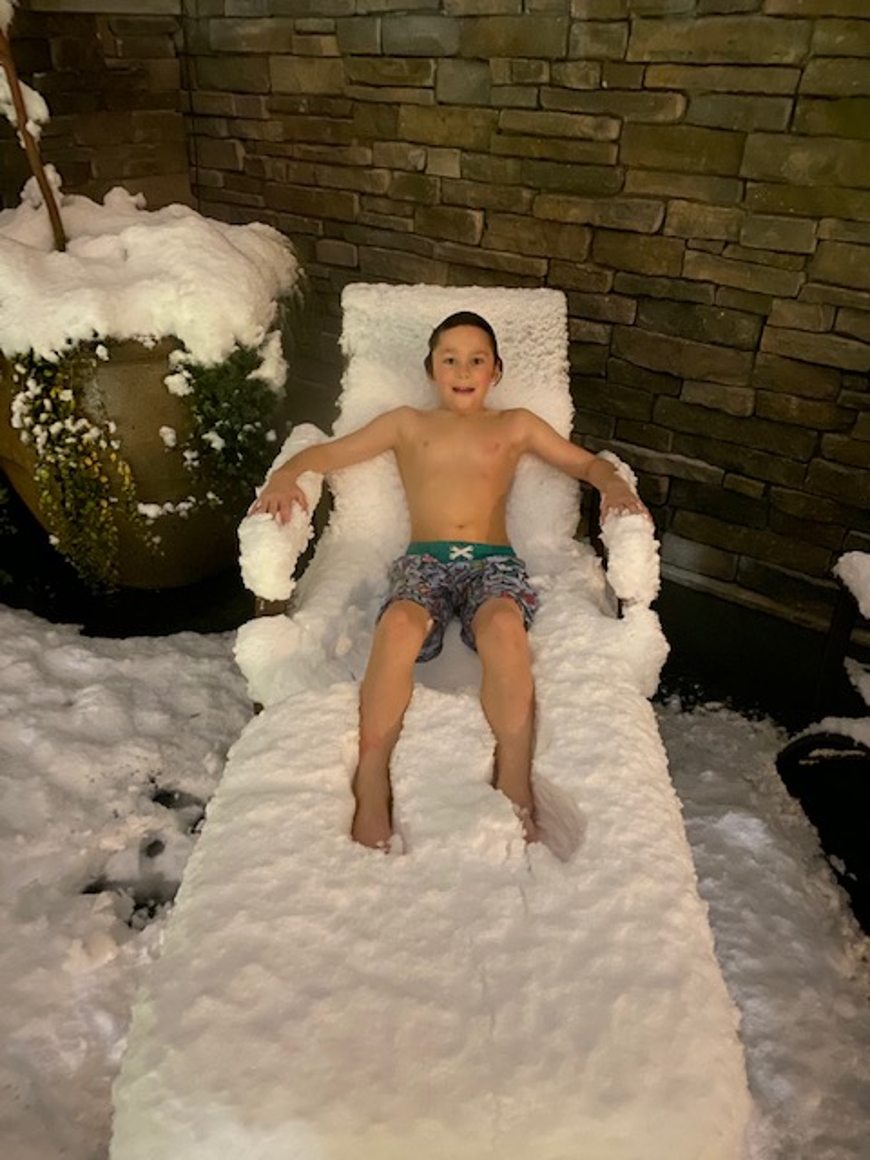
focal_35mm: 26
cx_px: 435
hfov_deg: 53.1
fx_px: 871
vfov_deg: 67.3
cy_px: 580
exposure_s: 1/8
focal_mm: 4.25
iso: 1250
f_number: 1.8
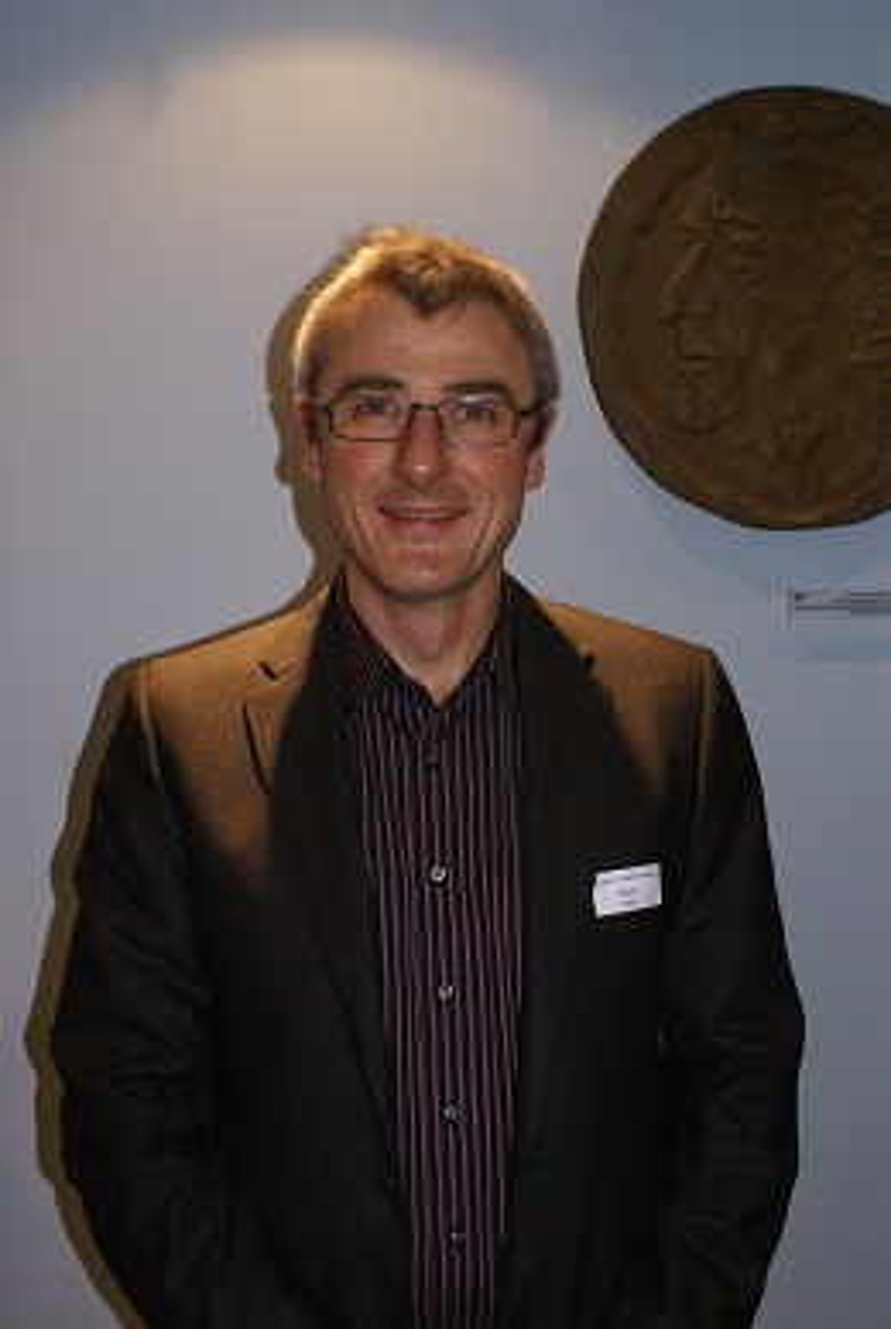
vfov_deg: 43.5
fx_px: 1665
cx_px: 446
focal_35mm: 45
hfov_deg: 30.0
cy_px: 664
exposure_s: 1/60
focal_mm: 30
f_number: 5.6
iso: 400
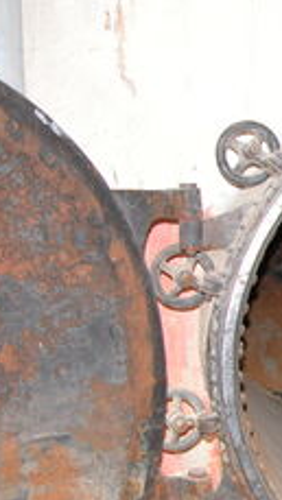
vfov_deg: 26.4
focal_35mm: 80
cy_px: 323
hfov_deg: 14.1
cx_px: 424
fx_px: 1062
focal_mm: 10.7
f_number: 2.9
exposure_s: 1/60
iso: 200
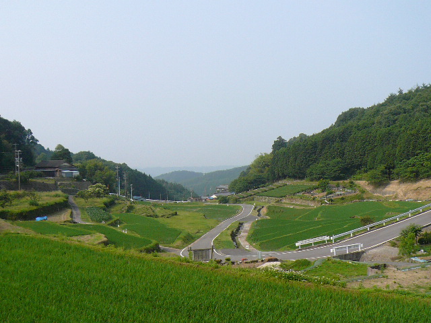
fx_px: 548
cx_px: 216
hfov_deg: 42.9
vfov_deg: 32.9
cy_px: 162
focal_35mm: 44
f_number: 8
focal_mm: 4.7
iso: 100
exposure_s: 1/200
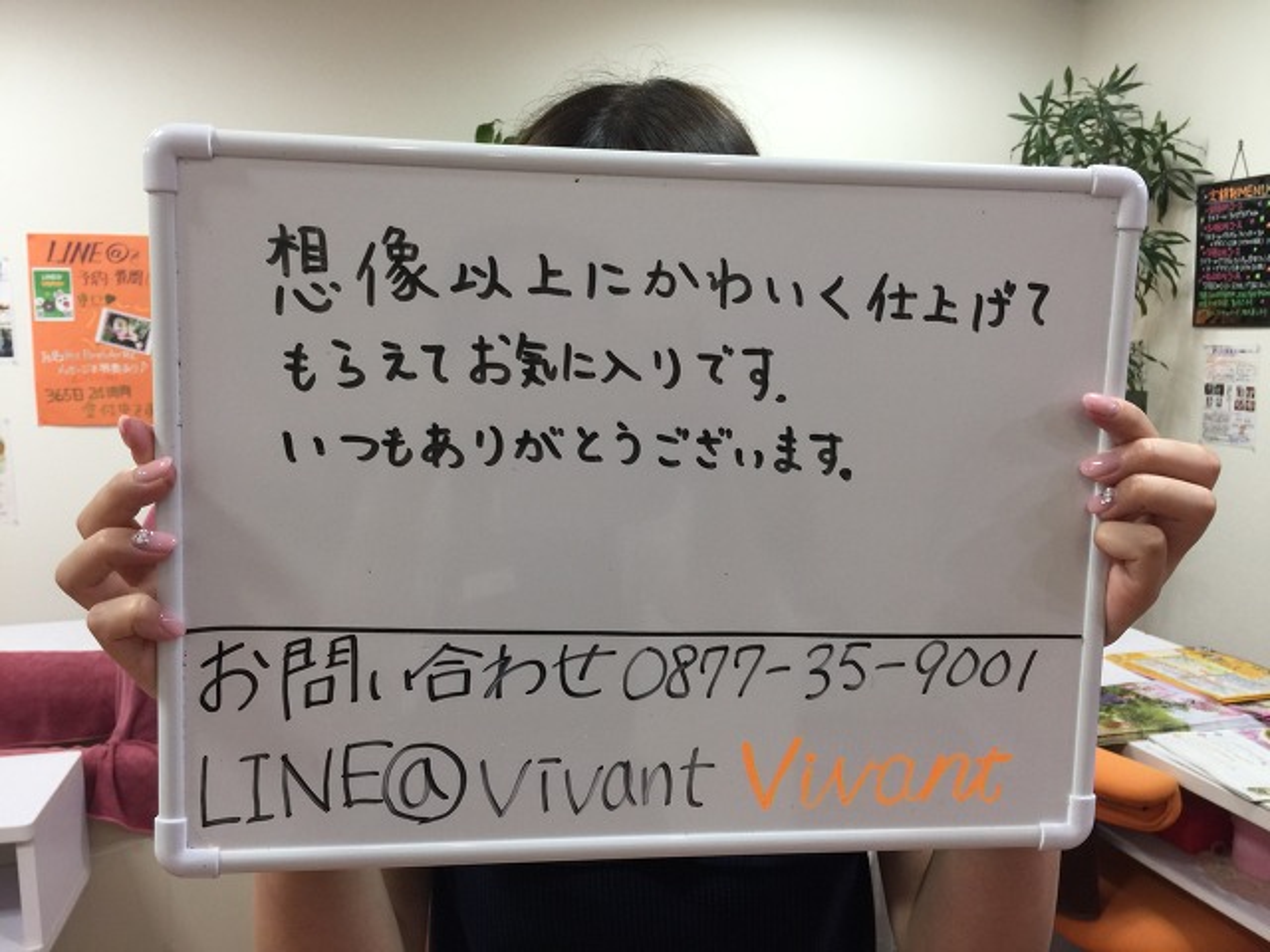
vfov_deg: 48.2
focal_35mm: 29
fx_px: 1064
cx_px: 635
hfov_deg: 61.7
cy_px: 476
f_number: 2.2
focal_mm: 4.15
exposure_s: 1/40
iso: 32
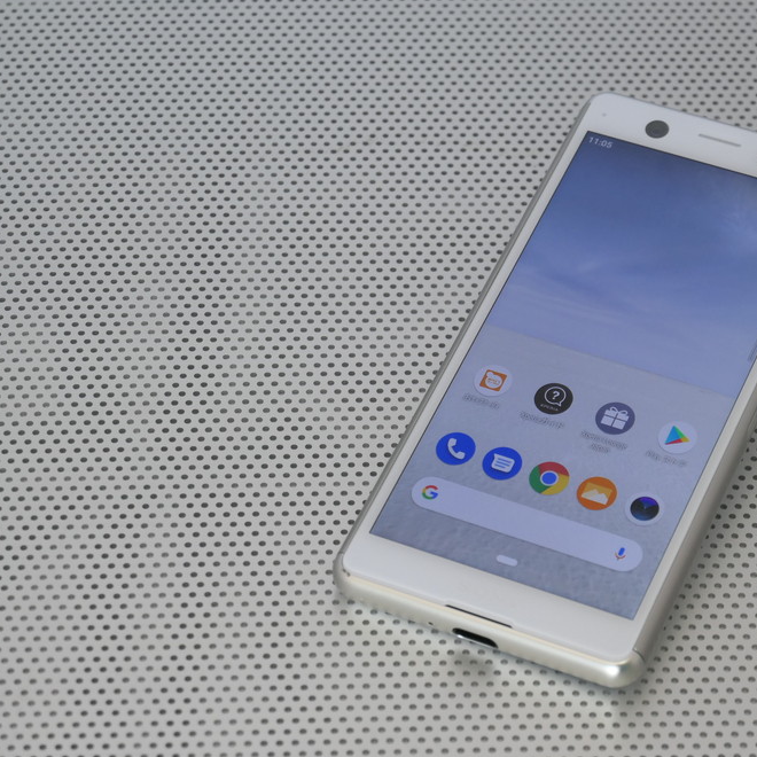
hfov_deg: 15.5
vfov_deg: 15.6
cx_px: 540
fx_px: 2771
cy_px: 380
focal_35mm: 112
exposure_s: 1/80
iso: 400
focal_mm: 31.7
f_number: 5
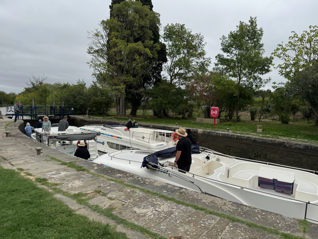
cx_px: 159
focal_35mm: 24
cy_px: 120
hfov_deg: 71.6
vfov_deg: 56.8
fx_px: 220
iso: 80
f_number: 1.78
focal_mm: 6.76
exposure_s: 1/3802
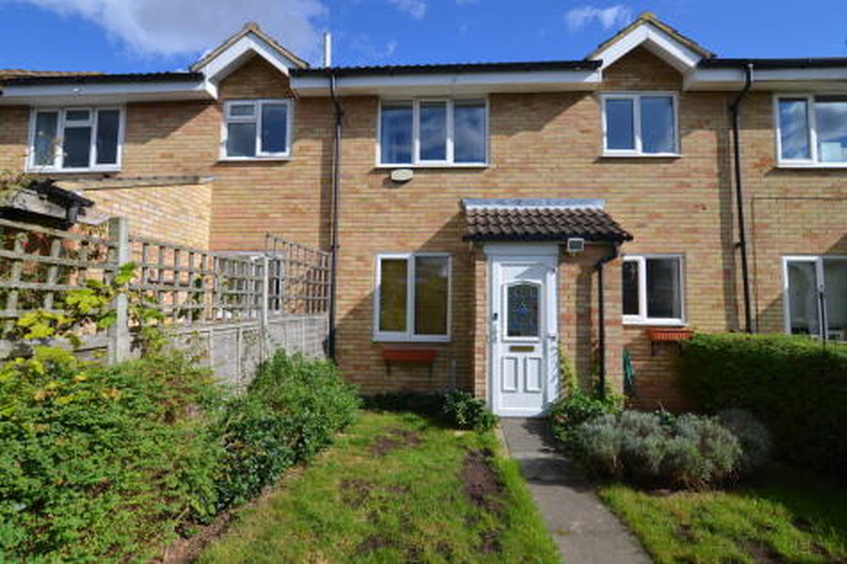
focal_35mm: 16
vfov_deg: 72.0
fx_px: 388
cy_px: 282
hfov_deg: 95.0
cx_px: 424
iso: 100
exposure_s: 1/250
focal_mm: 11
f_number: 8
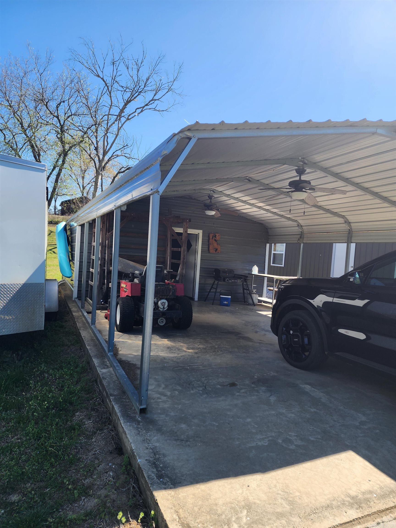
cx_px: 198
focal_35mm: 23
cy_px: 264
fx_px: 351
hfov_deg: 58.9
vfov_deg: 73.9
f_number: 1.8
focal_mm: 6.4
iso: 12
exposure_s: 1/544
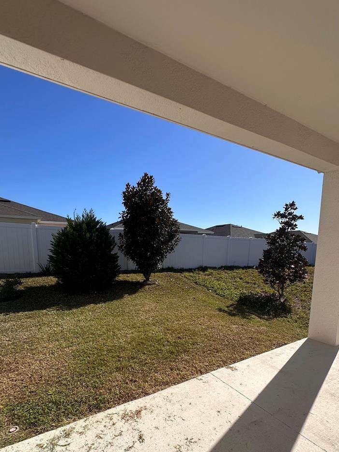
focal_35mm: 18
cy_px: 283
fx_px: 235
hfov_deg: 71.6
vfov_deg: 86.0
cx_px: 171
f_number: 2.2
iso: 50
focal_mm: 2.22
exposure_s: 1/2959
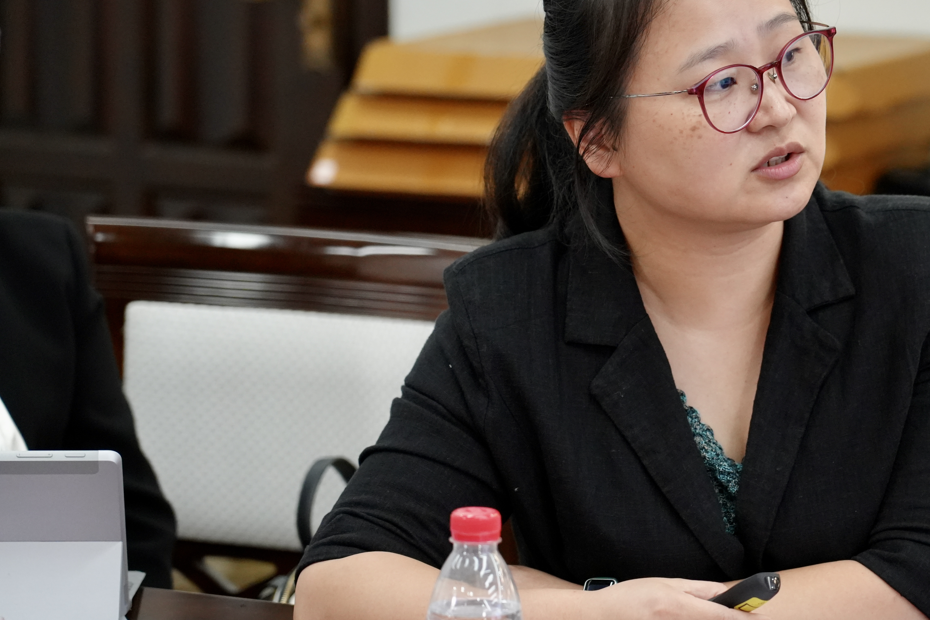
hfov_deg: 12.6
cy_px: 312
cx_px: 717
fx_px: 4185
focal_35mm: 162
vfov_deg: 8.5
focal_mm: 105
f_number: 4
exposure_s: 1/160
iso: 3200
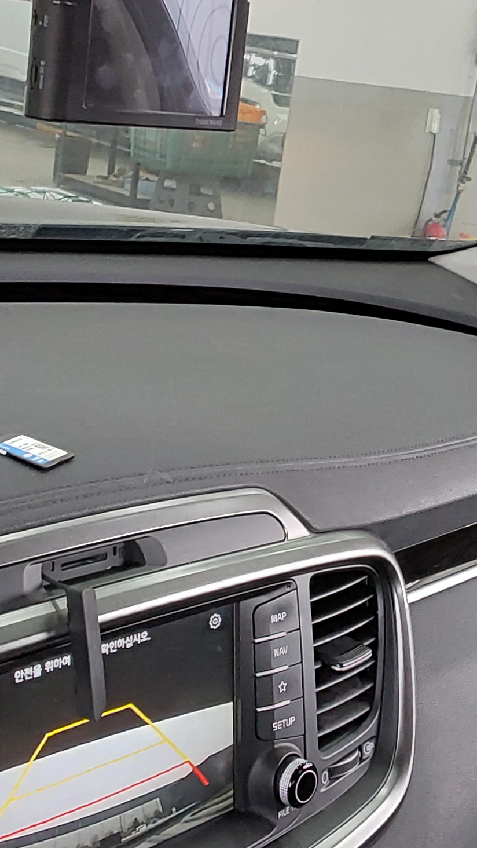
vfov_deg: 30.9
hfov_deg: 17.6
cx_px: 400
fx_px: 1528
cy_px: 327
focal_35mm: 68
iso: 125
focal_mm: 2.91
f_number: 1.9
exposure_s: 1/60
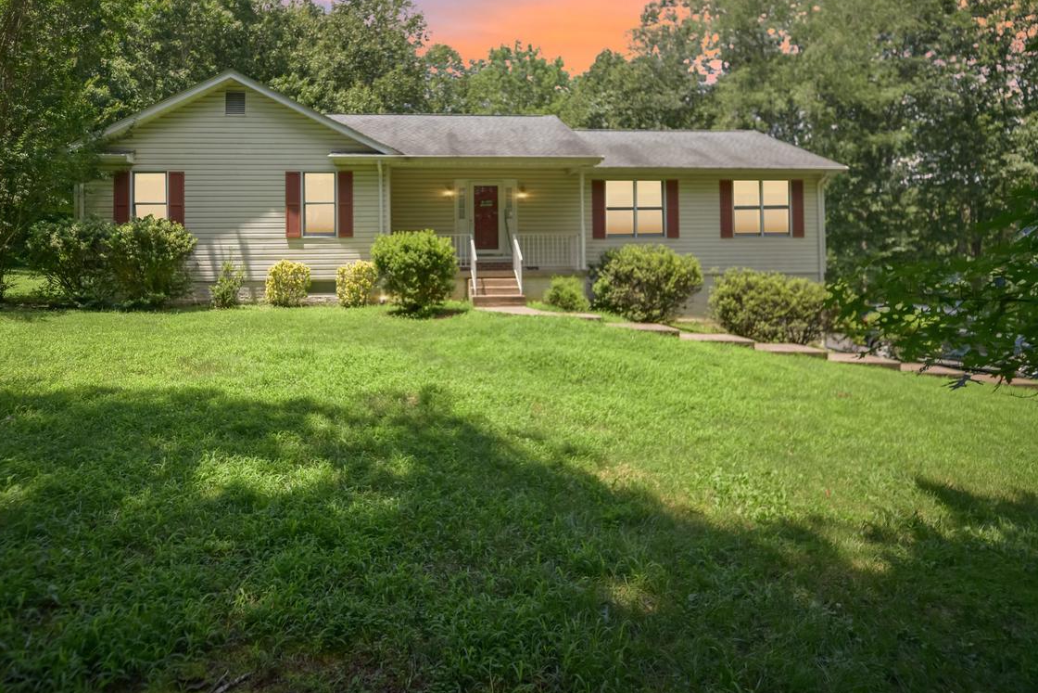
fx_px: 519
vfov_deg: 66.2
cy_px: 252
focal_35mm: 18
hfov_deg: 89.5
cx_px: 452
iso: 400
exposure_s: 1/2500
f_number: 2.8
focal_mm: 14
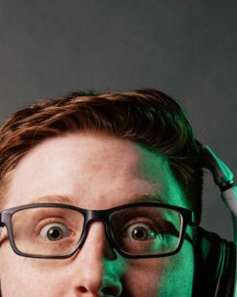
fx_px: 1441
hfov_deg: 9.4
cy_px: 402
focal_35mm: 164
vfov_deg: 11.4
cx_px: 83
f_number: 6.3
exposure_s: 1/200
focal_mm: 53
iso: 100
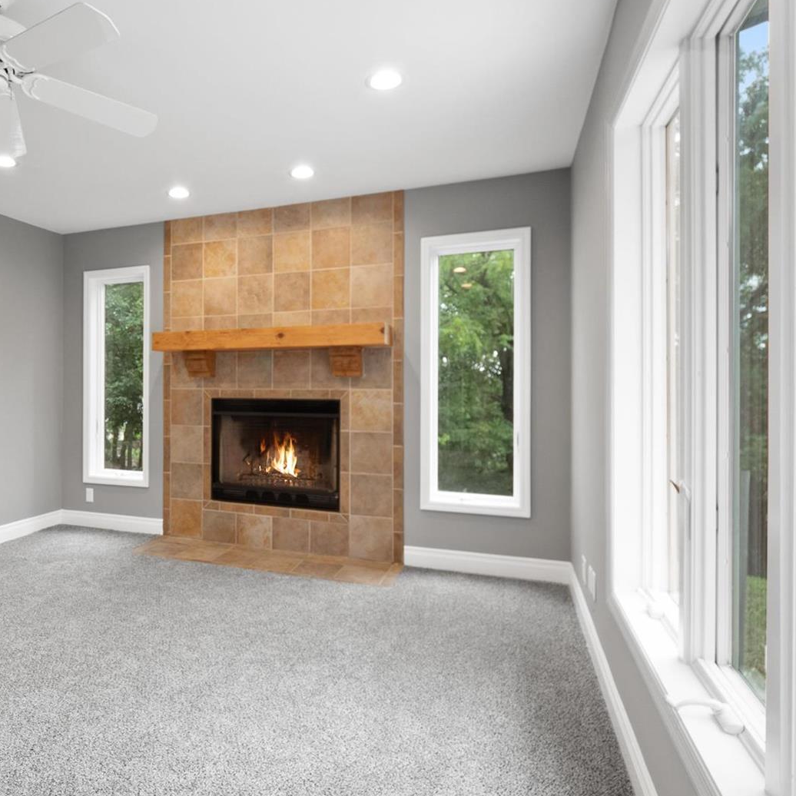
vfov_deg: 72.1
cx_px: 231
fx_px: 546
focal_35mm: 21
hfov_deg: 68.9
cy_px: 400
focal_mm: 8
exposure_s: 1/13
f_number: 6.3
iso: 400
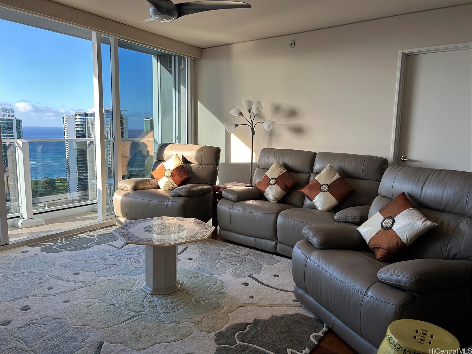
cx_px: 236
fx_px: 355
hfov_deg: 67.3
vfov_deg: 53.1
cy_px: 177
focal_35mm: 26
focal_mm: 5.7
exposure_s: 1/441
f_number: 1.5
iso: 50
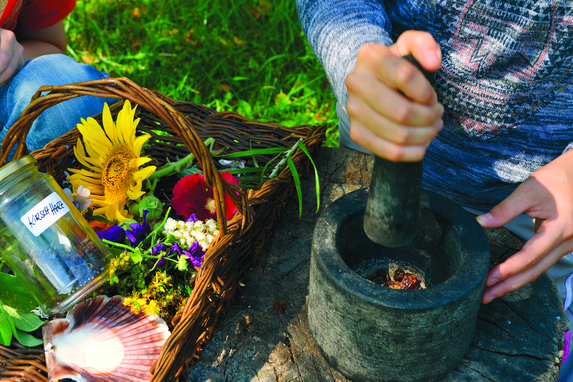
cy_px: 191
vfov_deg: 21.2
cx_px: 284
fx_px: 1019
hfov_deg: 31.4
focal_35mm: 64
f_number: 7.1
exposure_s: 1/200
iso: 200
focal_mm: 42
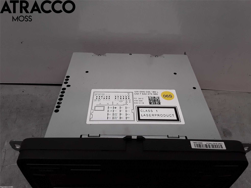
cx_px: 126
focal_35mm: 28
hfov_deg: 63.4
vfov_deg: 49.7
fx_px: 203
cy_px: 94
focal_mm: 2.91
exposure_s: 1/170
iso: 40
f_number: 1.9
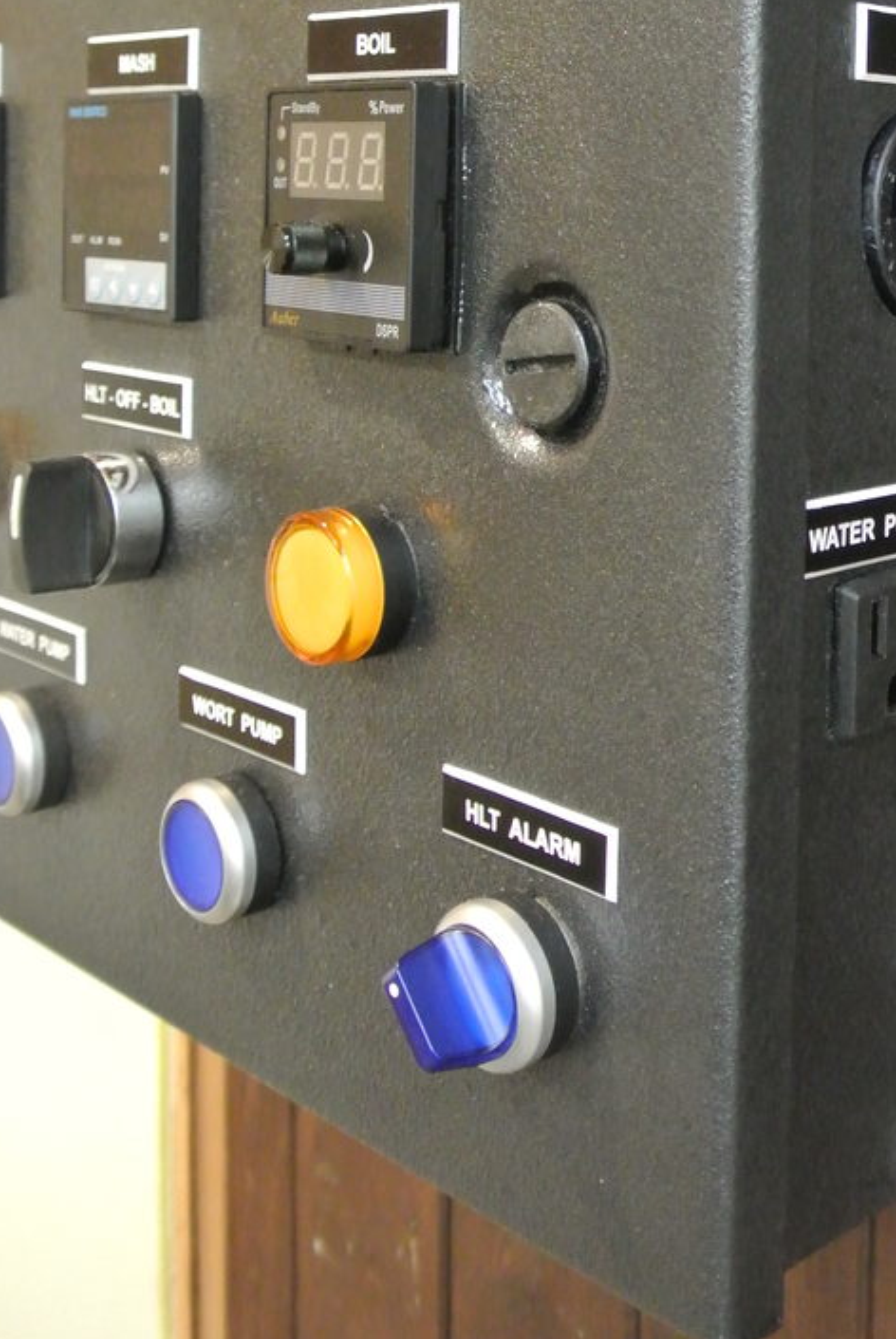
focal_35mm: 49
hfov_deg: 27.3
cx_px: 652
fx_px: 1824
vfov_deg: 38.6
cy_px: 251
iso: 2000
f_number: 3.5
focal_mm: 10
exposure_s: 1/30
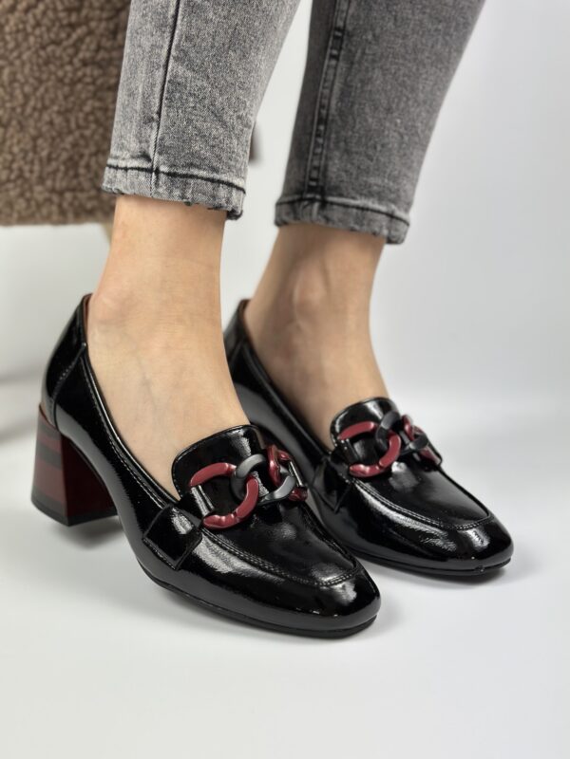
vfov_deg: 39.7
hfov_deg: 30.3
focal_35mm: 48
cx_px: 285
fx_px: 1054
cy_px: 380
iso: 80
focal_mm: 6.86
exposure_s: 1/927
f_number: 1.78
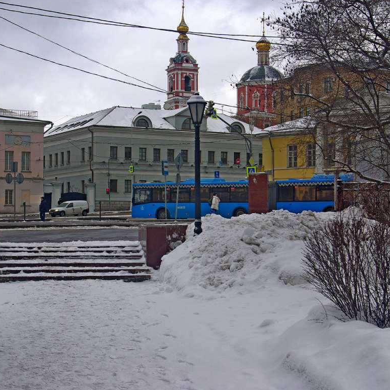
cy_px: 197
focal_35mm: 70
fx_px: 888
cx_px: 177
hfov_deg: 24.8
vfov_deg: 24.8
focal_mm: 35
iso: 100
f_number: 8
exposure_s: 1/100
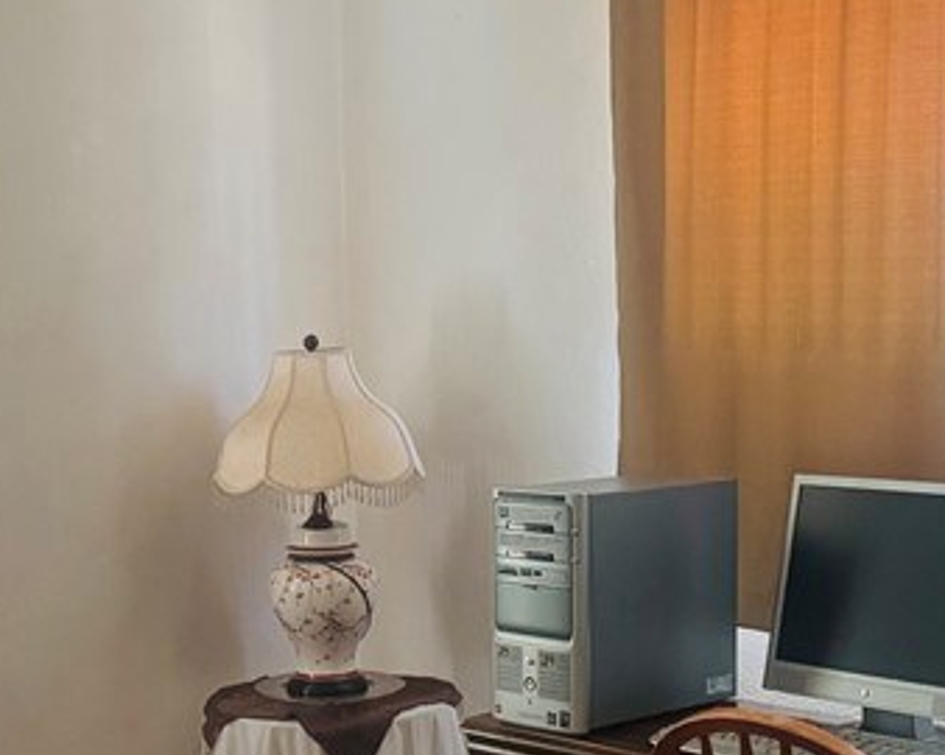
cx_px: 249
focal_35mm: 71
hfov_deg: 26.5
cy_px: 506
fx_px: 1985
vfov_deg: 21.5
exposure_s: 1/60
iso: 500
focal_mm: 6.76
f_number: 1.78
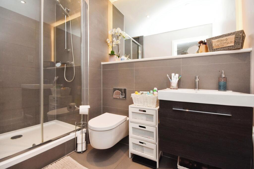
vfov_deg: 77.3
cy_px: 84
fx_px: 106
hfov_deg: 100.4
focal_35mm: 15
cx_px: 127
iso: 1000
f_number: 8
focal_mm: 10
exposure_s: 1/30
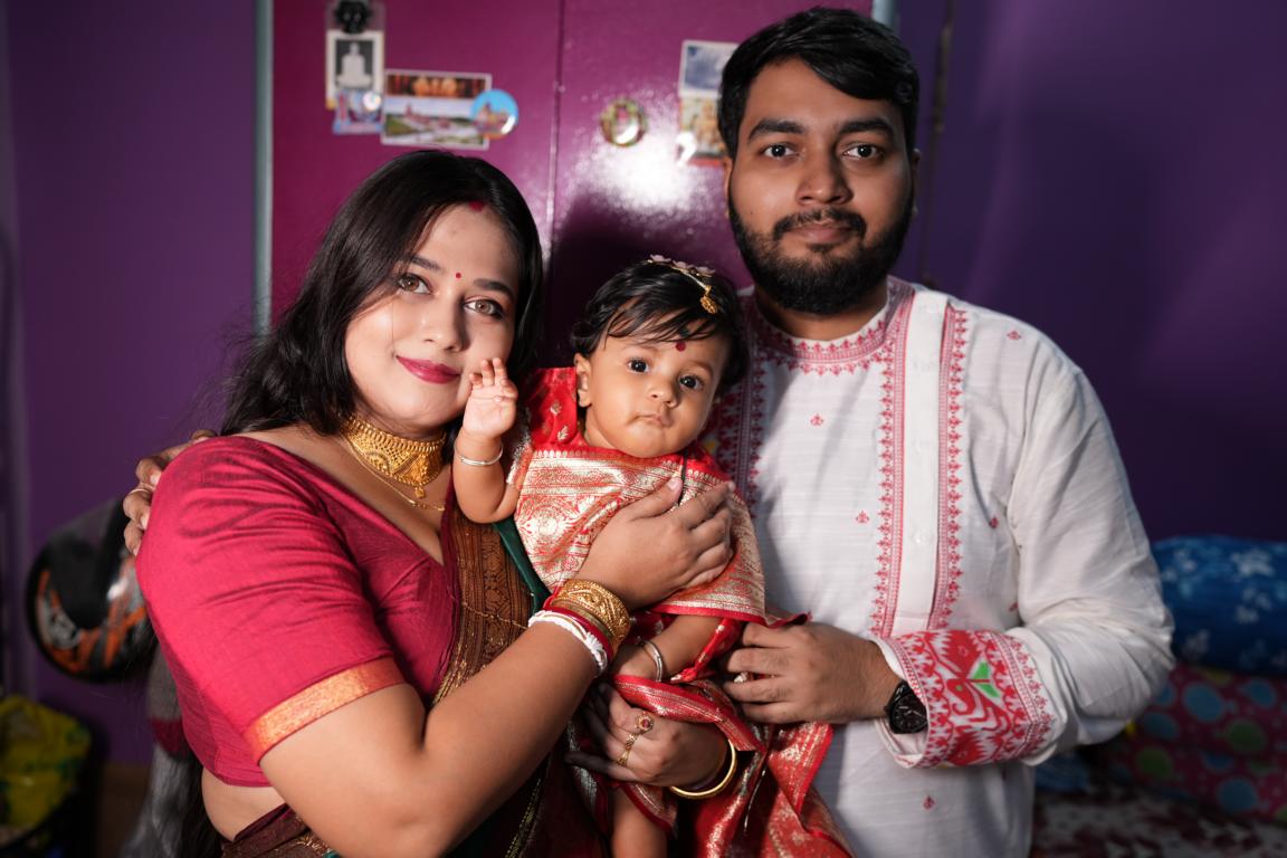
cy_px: 429
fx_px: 1251
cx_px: 644
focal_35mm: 35
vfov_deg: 37.9
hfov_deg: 54.4
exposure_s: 1/125
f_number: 2.5
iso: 400
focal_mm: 35
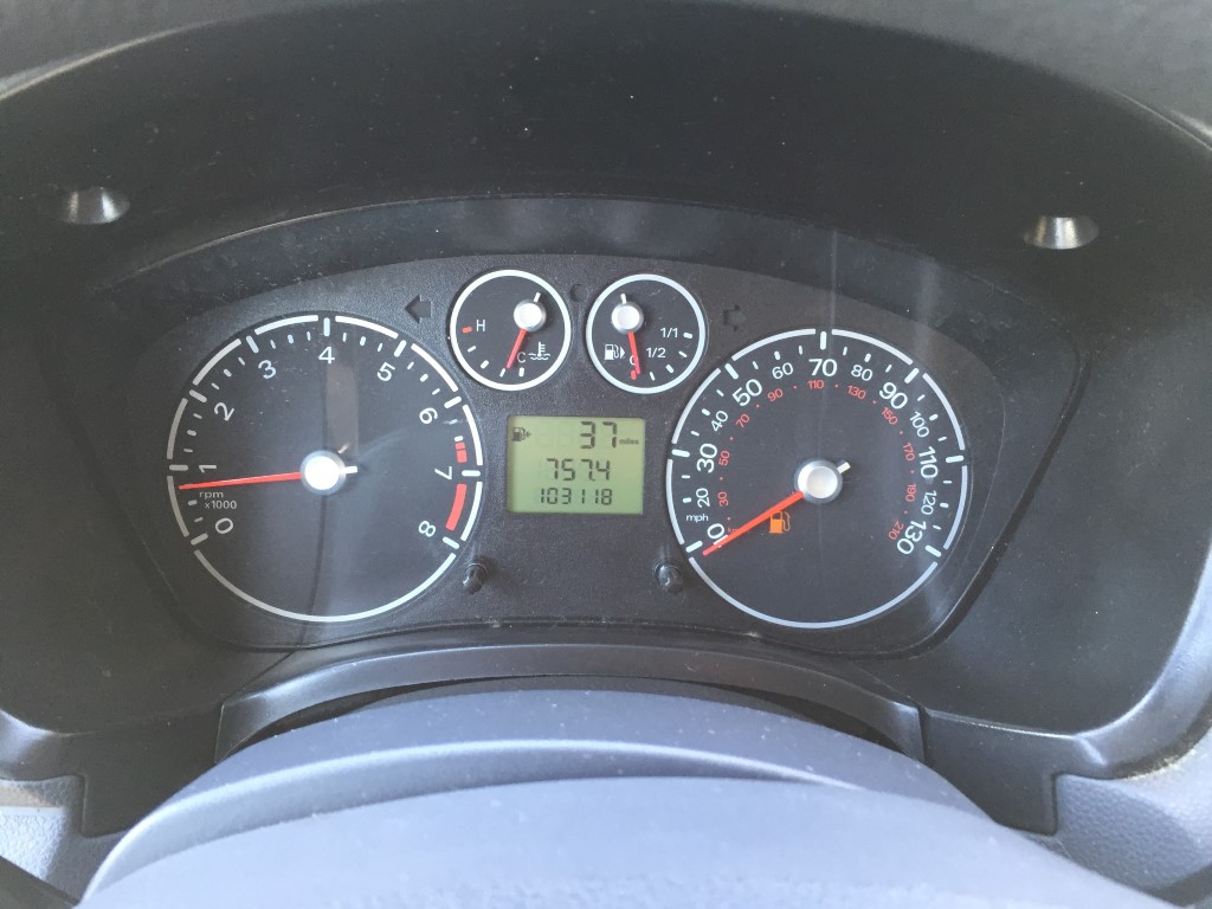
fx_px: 1015
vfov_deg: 48.2
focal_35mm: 29
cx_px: 606
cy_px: 454
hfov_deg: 61.7
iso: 40
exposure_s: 1/30
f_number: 2.2
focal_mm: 4.15
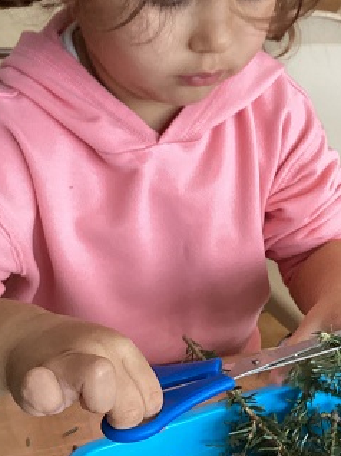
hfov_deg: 22.5
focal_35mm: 65
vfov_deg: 29.8
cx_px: 225
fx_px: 855
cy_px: 185
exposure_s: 1/60
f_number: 2.4
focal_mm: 3.3
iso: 200
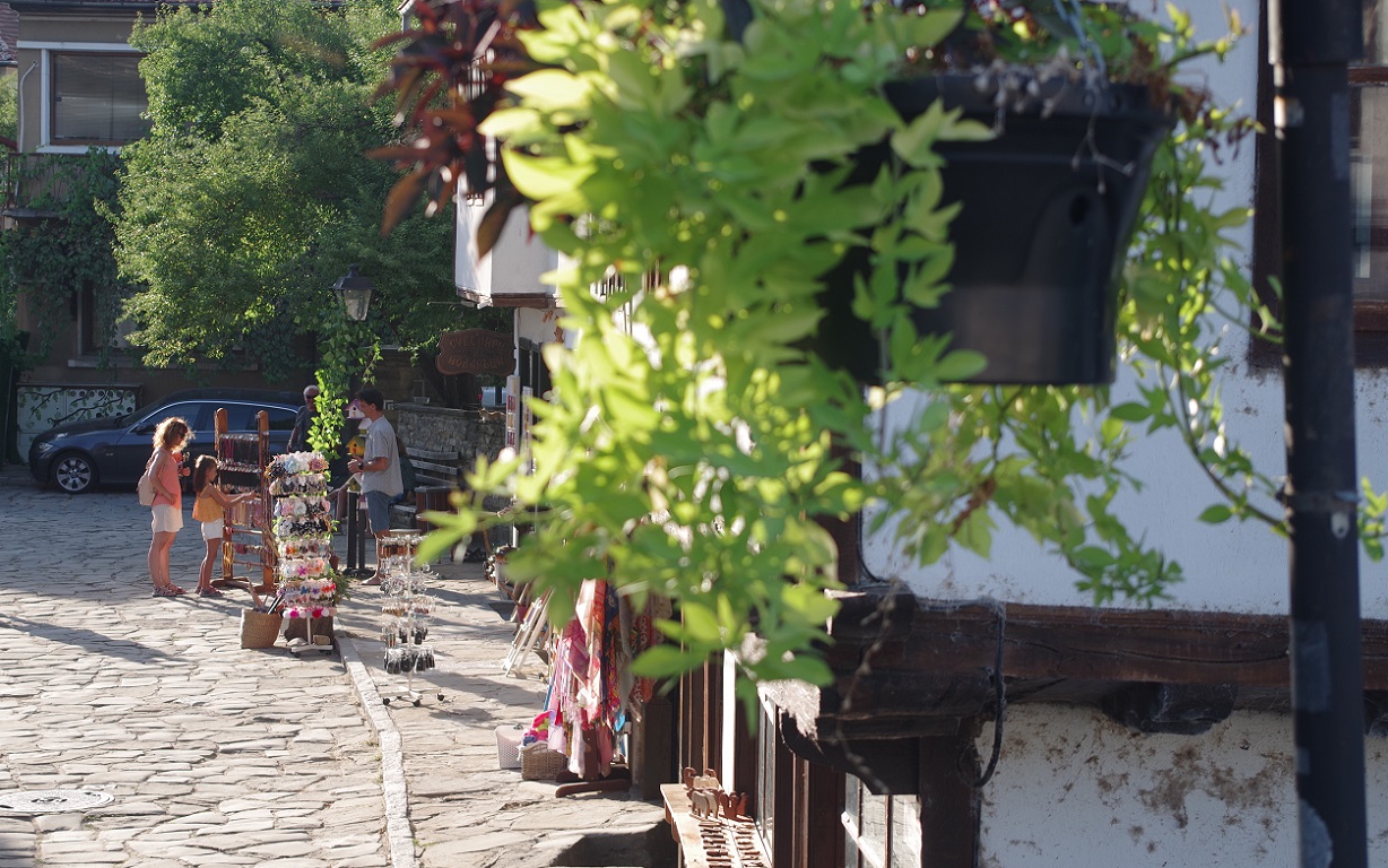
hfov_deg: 24.5
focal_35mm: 85
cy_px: 408
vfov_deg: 15.5
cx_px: 693
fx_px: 3197
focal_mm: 55
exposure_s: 1/100
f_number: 5.6
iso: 100
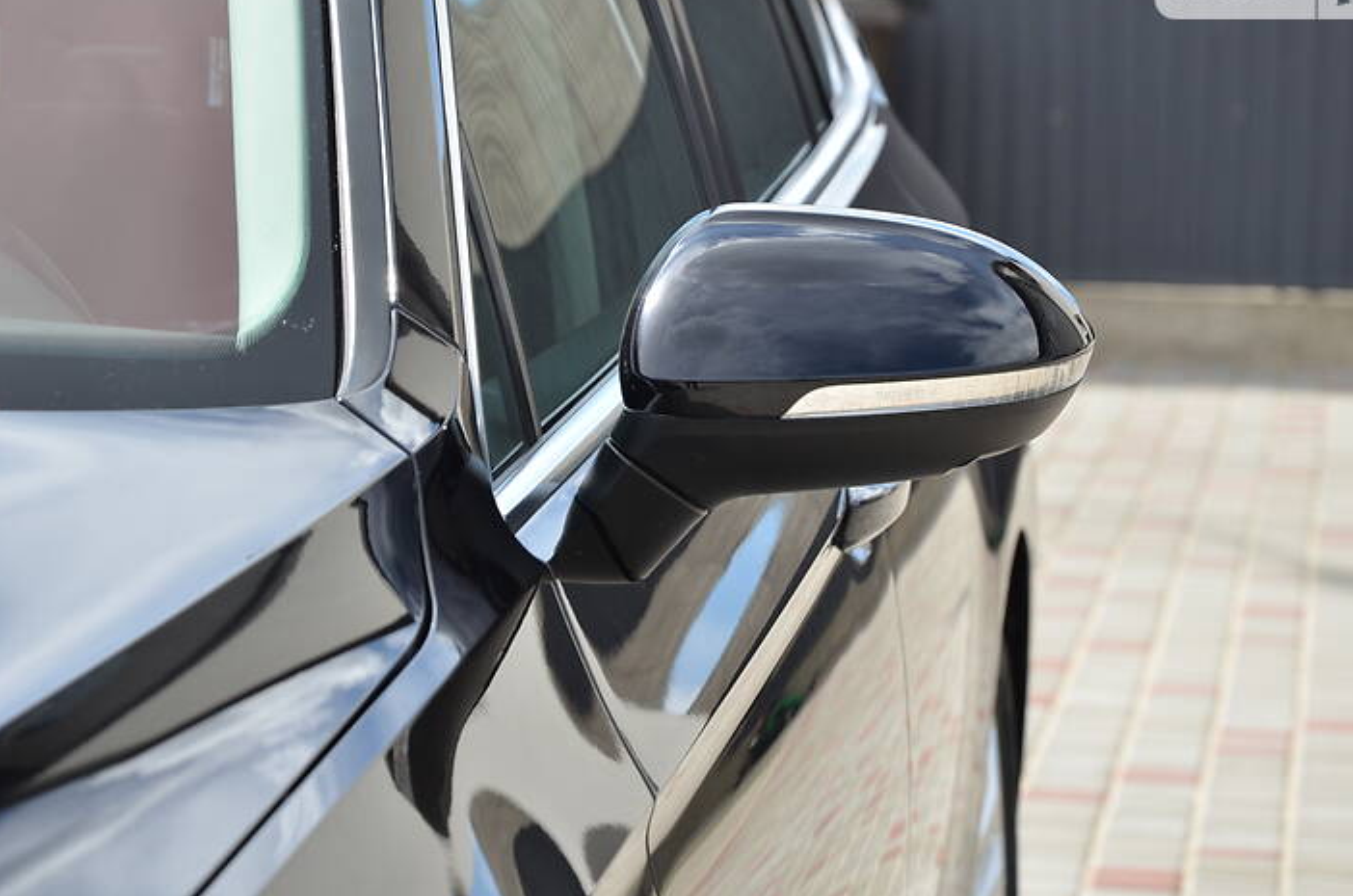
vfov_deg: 7.6
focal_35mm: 180
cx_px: 690
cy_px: 424
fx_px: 6735
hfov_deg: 11.5
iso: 180
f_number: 8
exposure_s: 1/250
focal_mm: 105
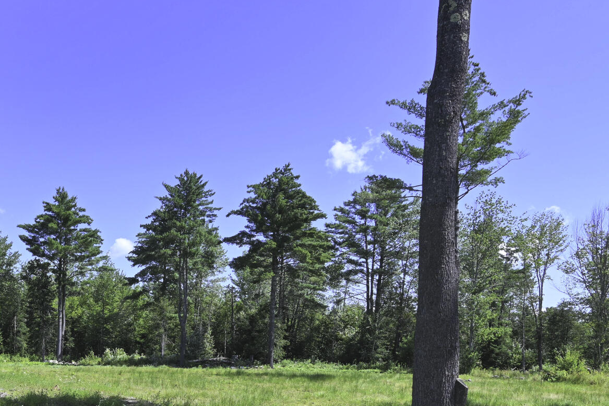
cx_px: 140
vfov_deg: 34.8
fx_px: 609
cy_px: 365
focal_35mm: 36
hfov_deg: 50.5
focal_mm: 14
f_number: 8
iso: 100
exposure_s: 1/250
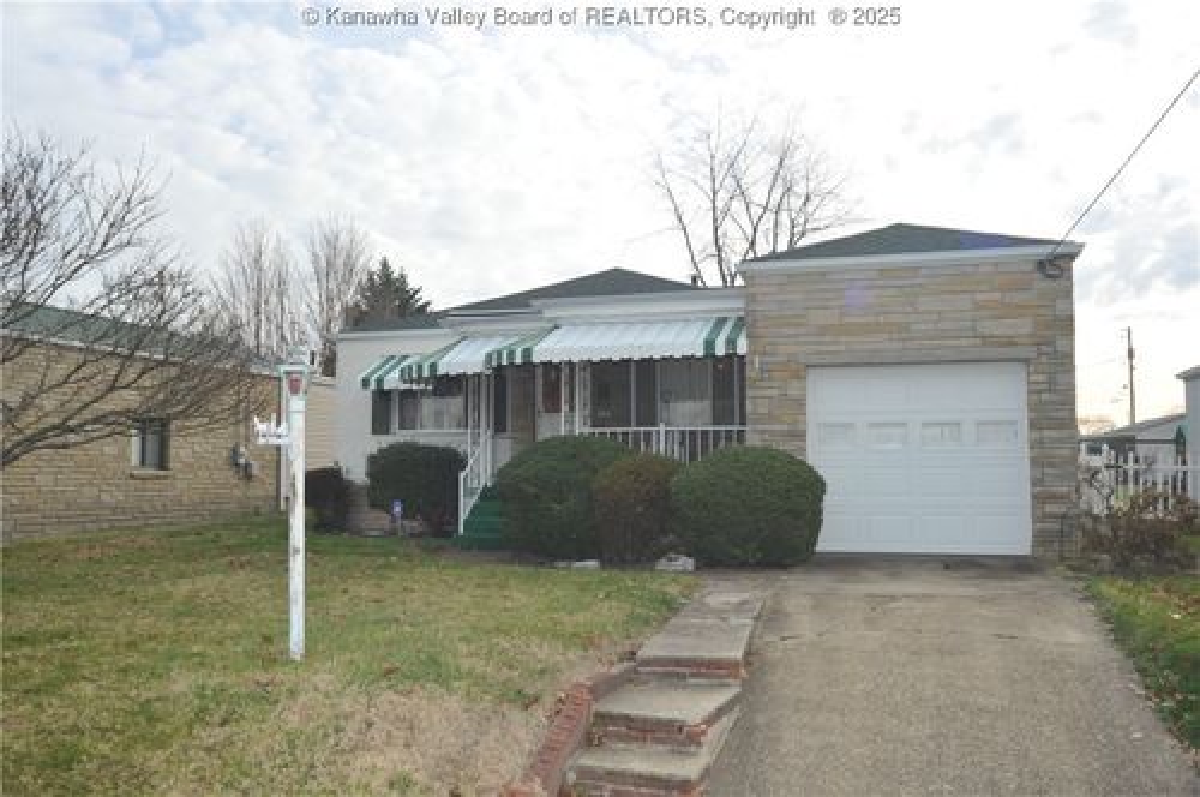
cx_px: 600
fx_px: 949
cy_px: 398
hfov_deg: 64.6
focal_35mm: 28
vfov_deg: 45.6
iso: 200
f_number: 7.1
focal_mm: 19
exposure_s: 1/200
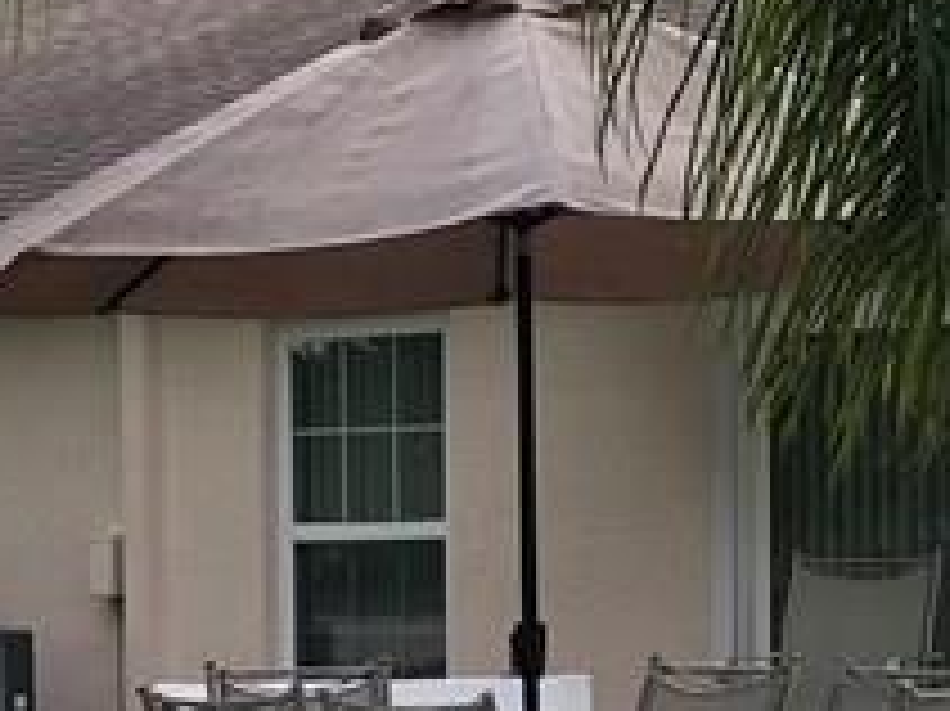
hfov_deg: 14.5
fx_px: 3730
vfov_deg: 10.8
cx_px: 450
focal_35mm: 136
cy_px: 724
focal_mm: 3.99
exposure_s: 1/544
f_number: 1.8
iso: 20
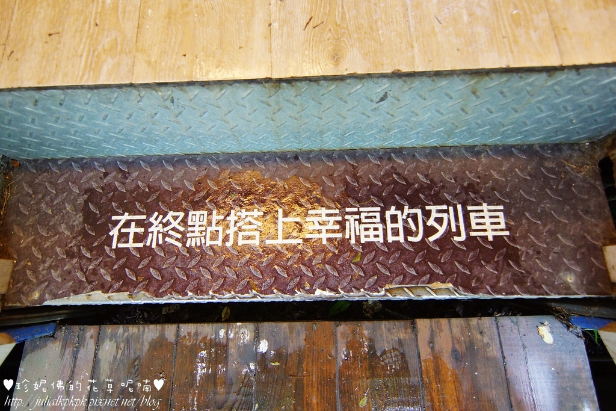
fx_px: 308
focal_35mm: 18
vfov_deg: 67.4
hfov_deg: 90.0
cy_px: 206
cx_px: 308
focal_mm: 12
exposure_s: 1/60
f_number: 2.8
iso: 1000
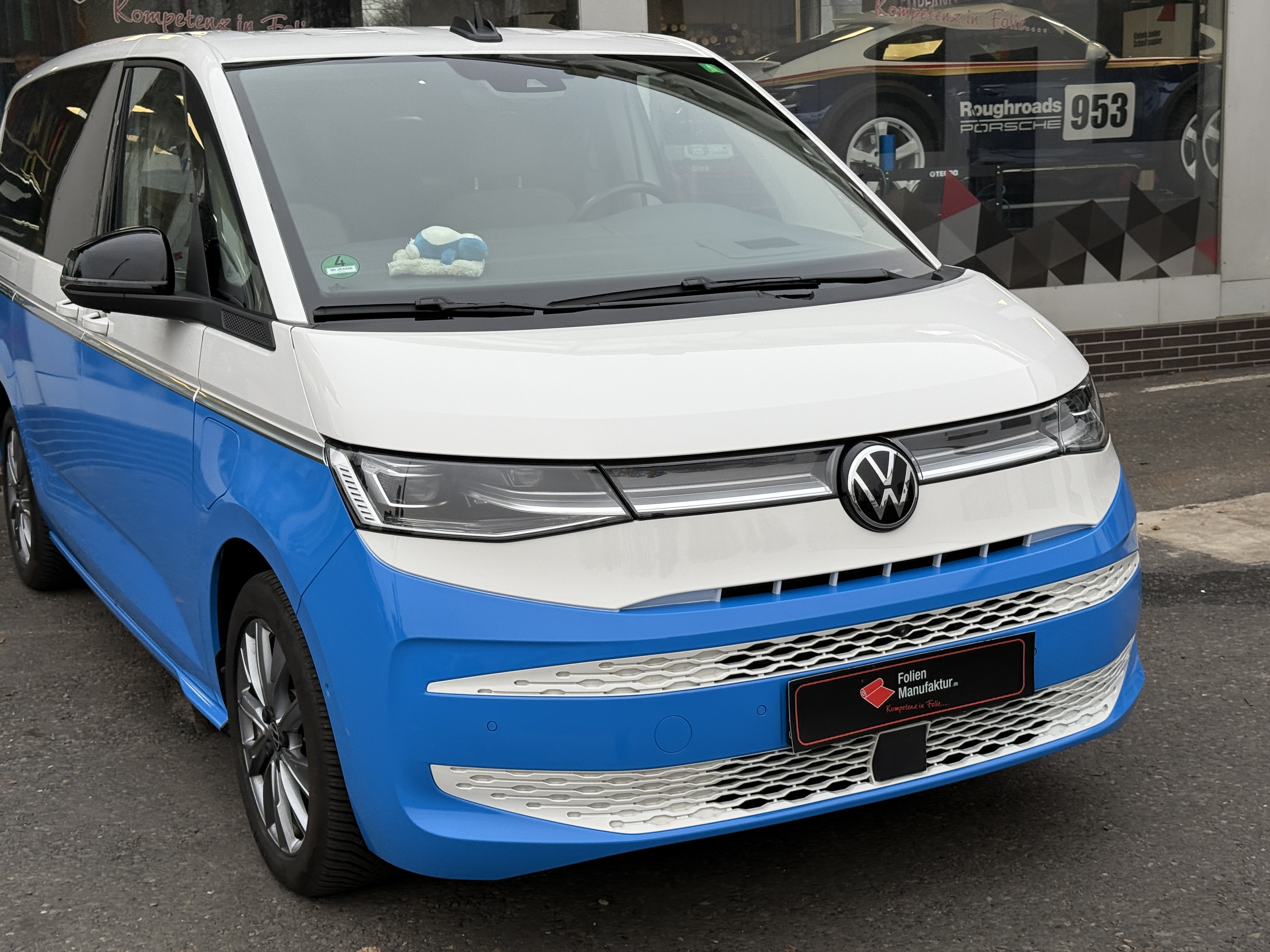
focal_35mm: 48
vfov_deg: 30.3
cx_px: 635
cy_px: 476
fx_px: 1761
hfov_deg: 39.7
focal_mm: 6.76
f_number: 1.78
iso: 50
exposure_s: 1/196
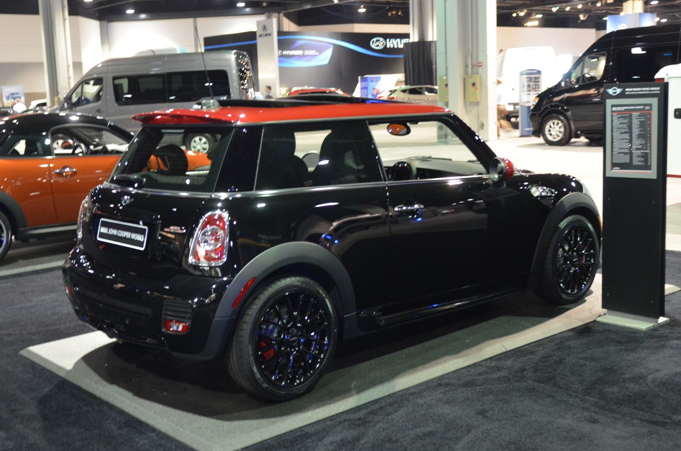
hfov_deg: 44.5
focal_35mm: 44
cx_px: 315
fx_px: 831
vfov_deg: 30.4
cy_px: 204
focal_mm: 24
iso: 1600
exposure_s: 1/8
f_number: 2.8
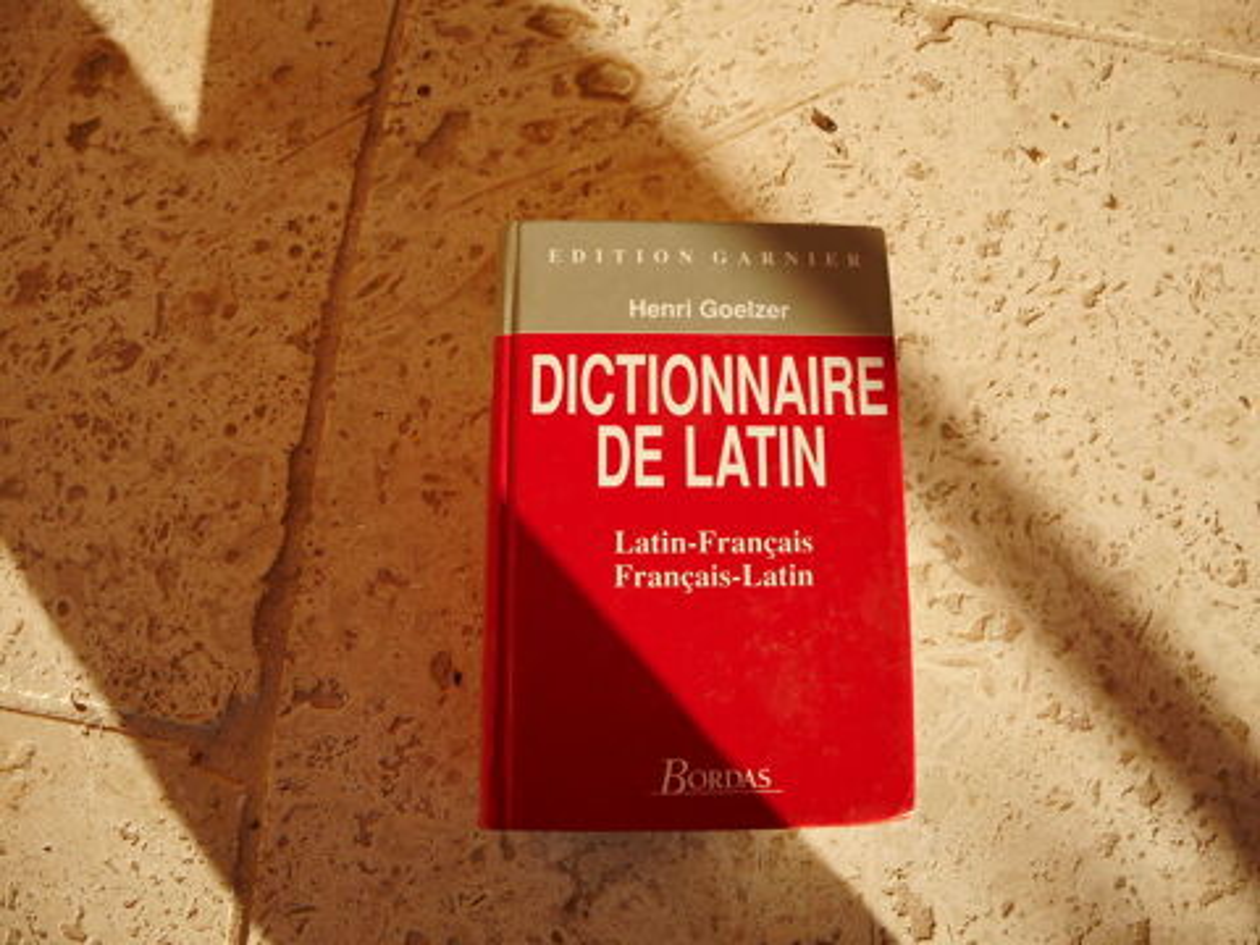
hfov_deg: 47.9
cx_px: 630
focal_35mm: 39
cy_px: 472
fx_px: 1420
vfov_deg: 36.8
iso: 80
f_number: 4.5
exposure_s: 1/400
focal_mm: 6.9
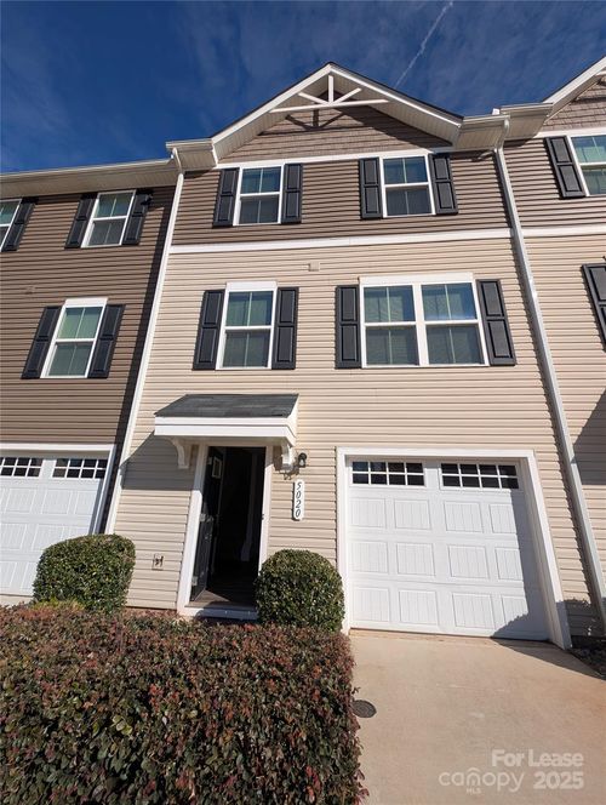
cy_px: 402
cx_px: 303
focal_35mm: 12
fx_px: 279
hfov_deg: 94.6
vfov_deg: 110.5
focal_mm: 2.23
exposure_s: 1/2625
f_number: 1.95
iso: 38
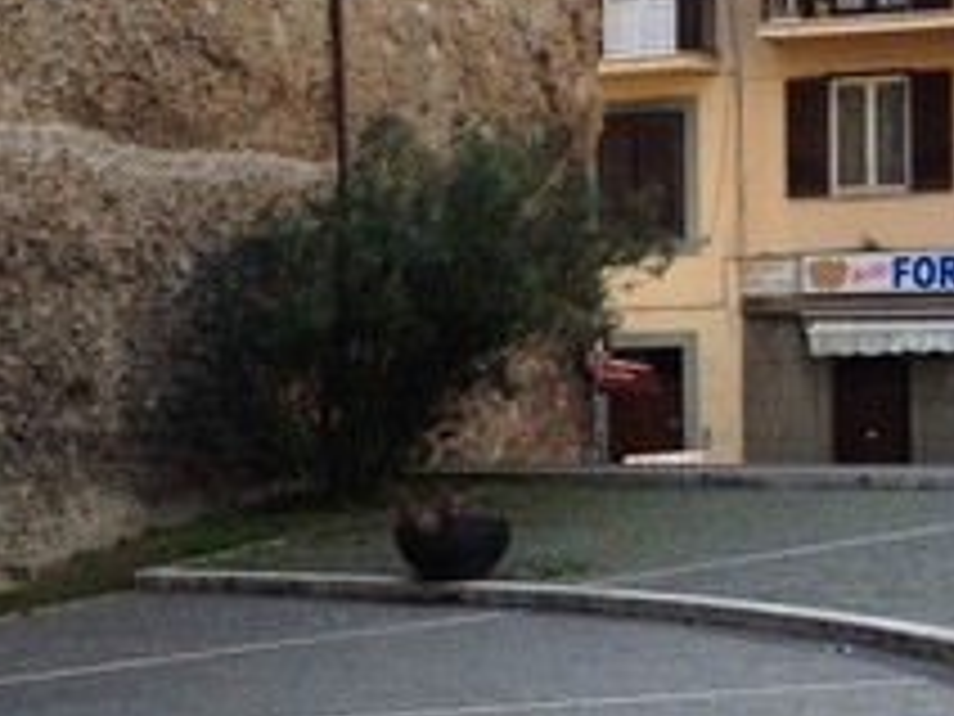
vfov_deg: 11.2
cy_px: 347
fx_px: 3638
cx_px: 99
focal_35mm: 132
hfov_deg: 14.8
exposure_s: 1/354
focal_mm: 4.28
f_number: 2.4
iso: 64
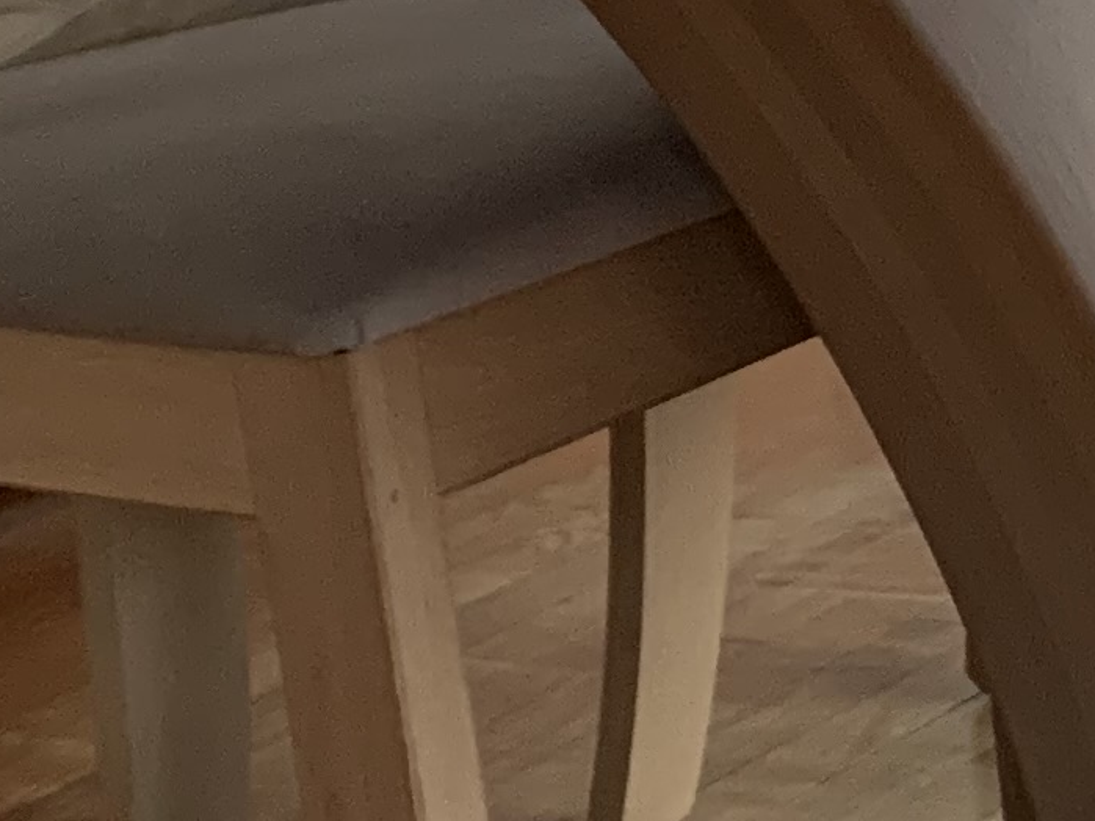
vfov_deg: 9.9
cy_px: 332
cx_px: 1285
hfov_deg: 12.9
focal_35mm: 150
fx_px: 4744
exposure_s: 1/43
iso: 400
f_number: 1.8
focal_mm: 4.25
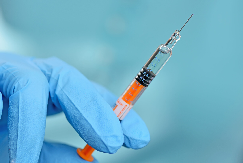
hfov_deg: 20.4
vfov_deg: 13.7
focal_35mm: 100
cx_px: 122
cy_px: 82
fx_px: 675
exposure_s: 1/125
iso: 200
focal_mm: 100
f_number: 5.6
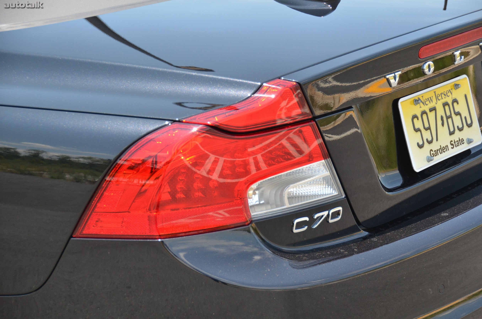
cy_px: 160
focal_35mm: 112
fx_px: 1503
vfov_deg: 12.1
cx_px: 241
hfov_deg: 18.2
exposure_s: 1/1000
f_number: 5
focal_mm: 75
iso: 640
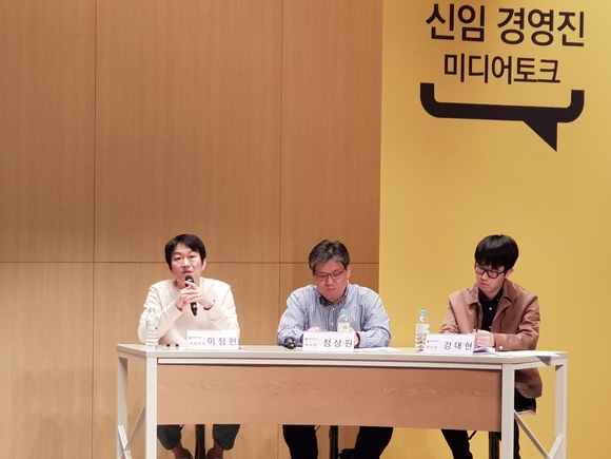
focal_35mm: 52
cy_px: 230
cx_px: 306
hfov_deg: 36.8
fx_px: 918
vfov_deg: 28.0
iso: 160
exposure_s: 1/24
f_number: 2.4
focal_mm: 6
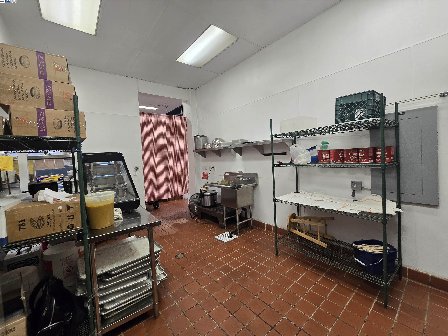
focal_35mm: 13
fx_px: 168
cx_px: 224
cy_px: 168
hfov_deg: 106.2
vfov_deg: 89.9
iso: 200
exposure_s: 1/60
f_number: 2.2
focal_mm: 2.2
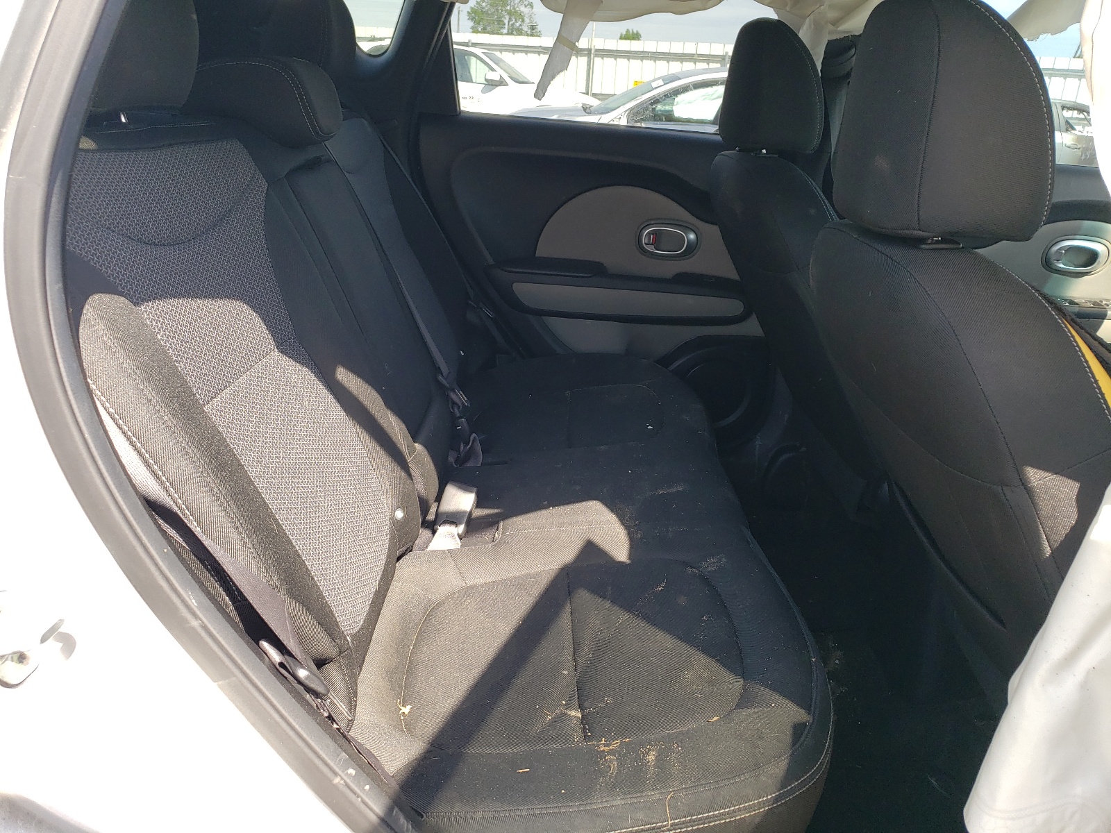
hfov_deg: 67.3
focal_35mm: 26
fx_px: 834
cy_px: 416
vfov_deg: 53.1
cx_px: 556
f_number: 1.5
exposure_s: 1/435
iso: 50
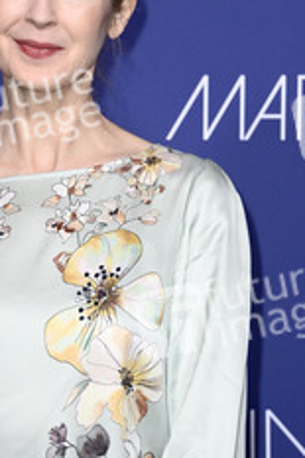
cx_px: 57
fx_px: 2533
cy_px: 214
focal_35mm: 199
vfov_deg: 10.3
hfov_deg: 6.9
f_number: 5.6
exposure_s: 1/250
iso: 1000
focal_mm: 116
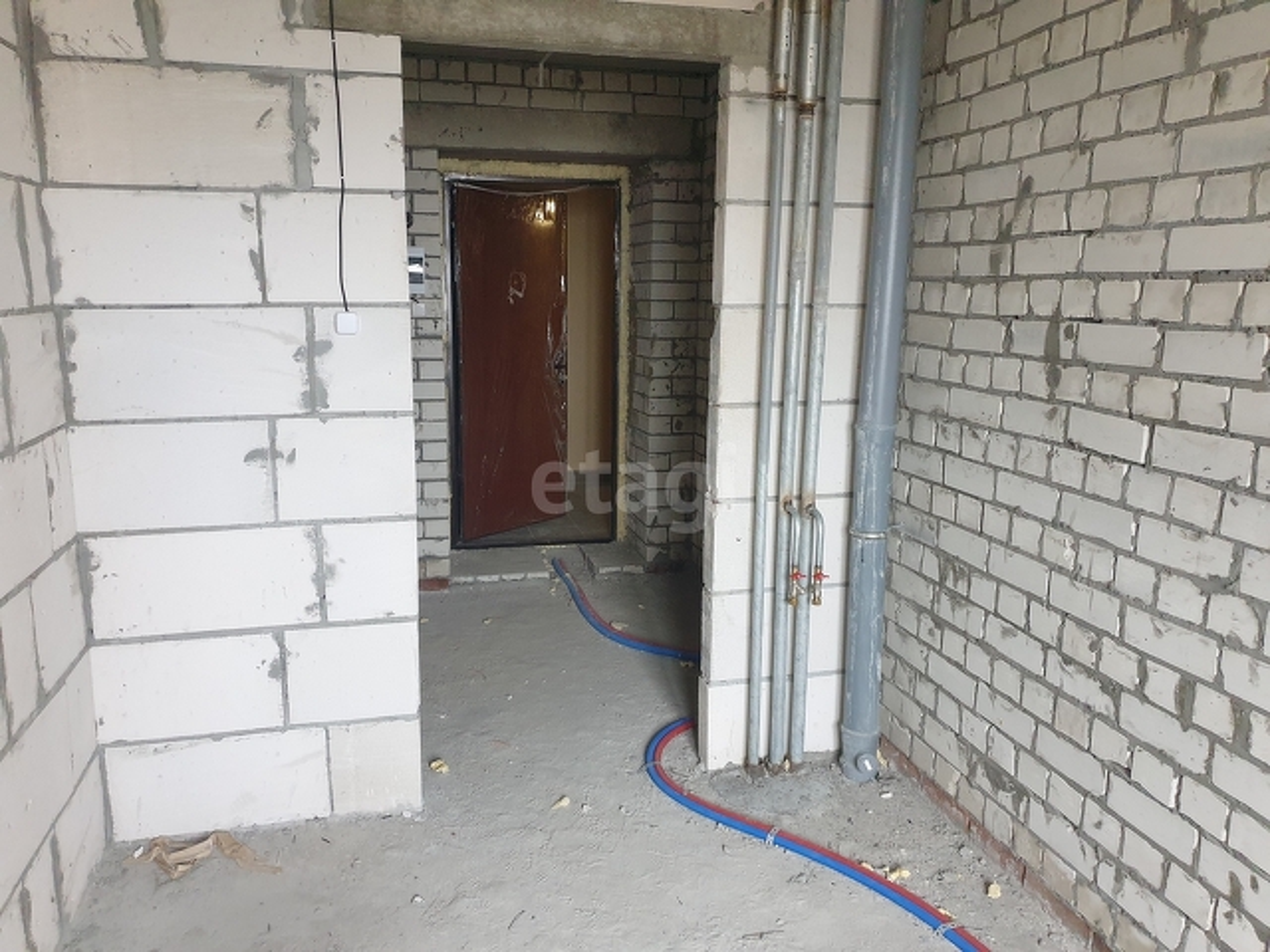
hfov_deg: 67.3
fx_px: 954
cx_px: 635
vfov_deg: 53.1
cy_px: 476
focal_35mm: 26
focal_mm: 4.3
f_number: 1.5
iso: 320
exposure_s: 1/50
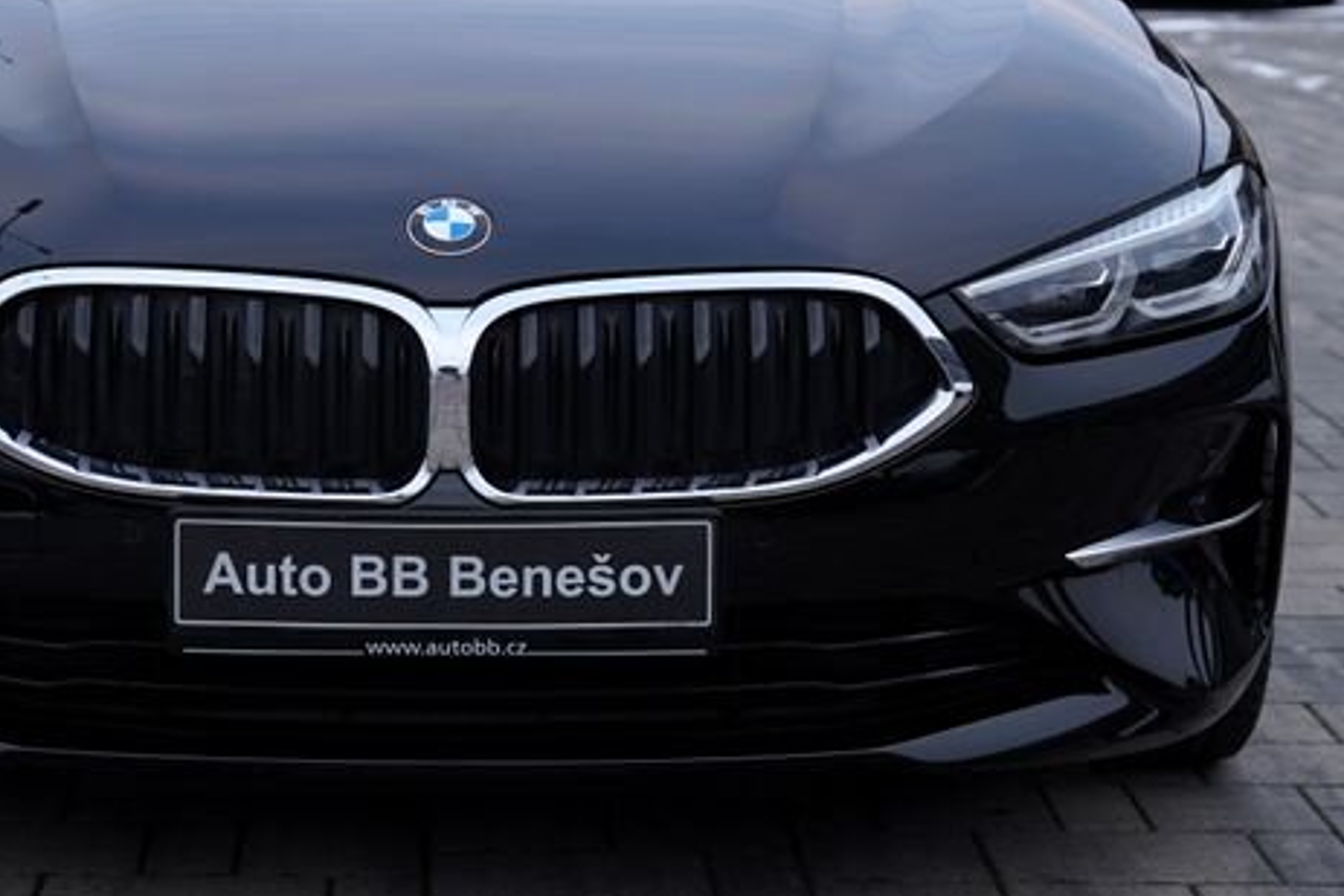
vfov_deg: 13.1
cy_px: 233
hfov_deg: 19.6
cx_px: 462
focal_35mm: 104
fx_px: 3884
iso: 100
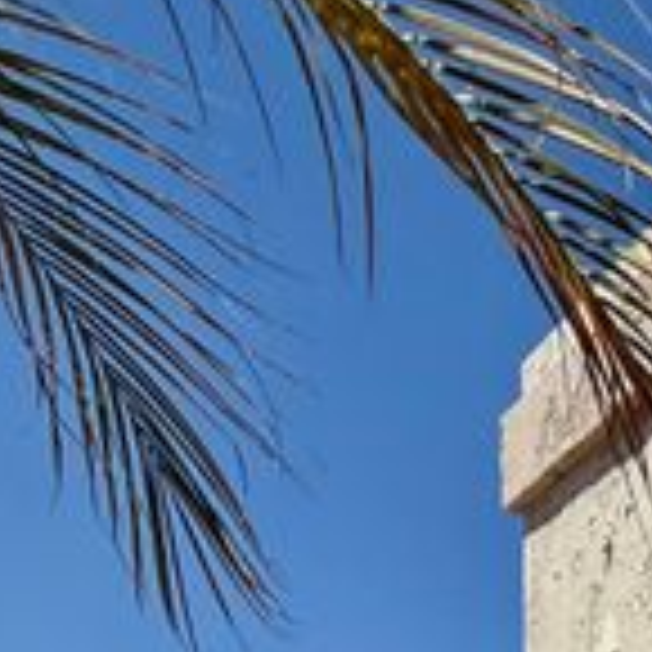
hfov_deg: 24.3
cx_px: 949
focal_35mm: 57
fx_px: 1215
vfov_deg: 21.1
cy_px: 1153
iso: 50
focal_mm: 2.22
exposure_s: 1/2092
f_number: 2.2
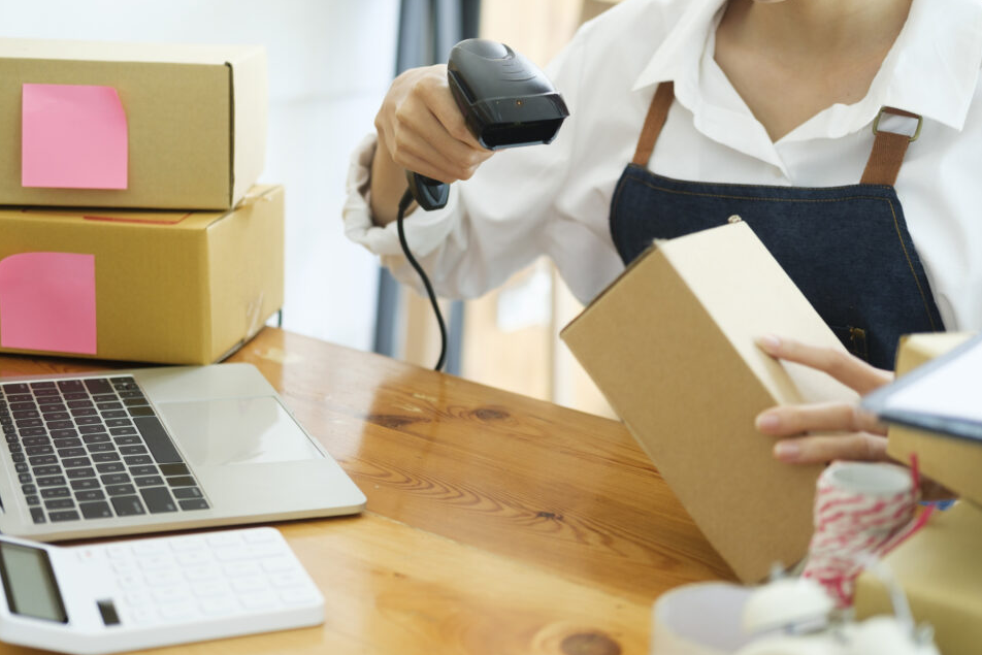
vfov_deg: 23.8
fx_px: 1555
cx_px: 478
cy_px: 333
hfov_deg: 35.0
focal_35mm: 57
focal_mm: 35
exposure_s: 1/250
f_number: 2
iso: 200
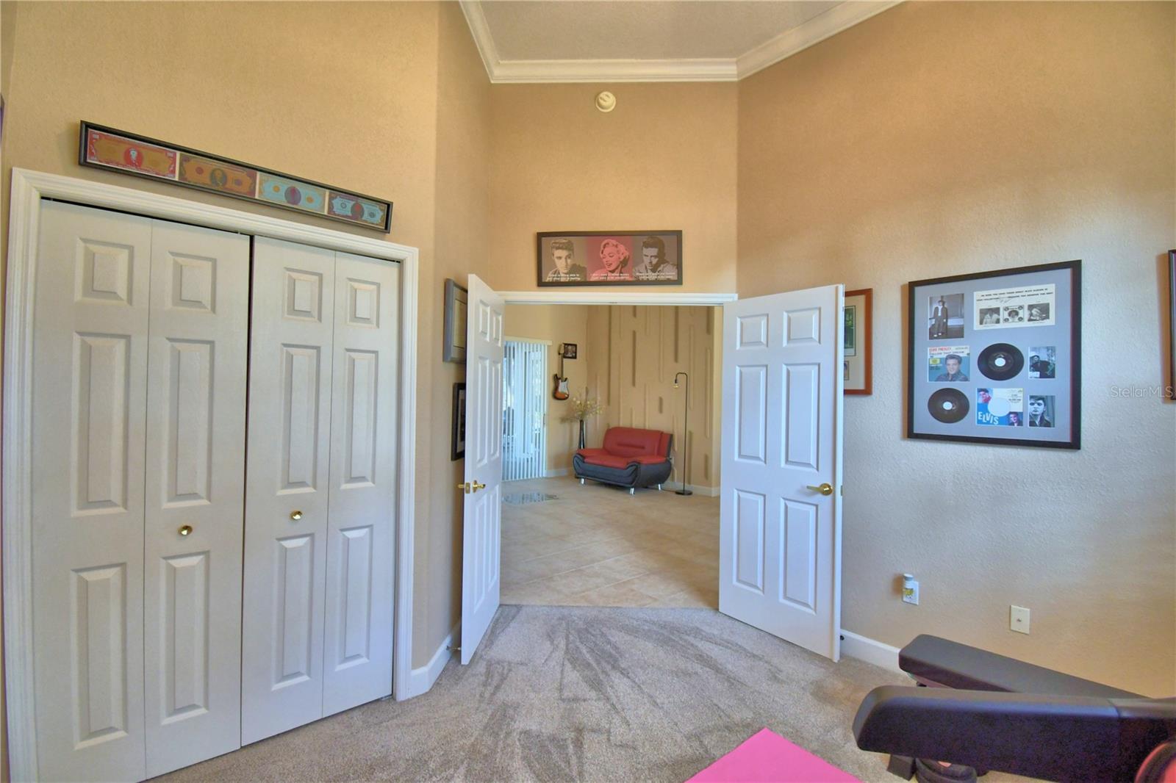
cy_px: 392
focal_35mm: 15
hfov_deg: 100.4
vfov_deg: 77.3
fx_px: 490
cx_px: 588
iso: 800
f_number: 4.5
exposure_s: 1/30
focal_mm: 10
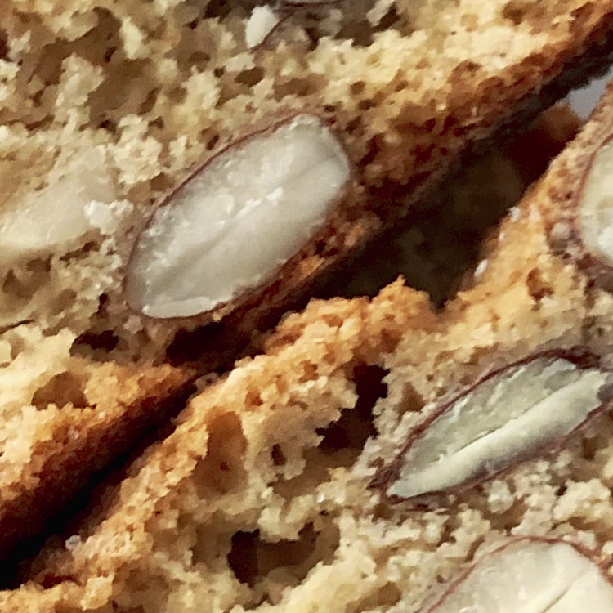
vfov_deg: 13.1
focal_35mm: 133
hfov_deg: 12.9
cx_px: -7
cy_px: 454
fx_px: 2665
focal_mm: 4
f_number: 1.8
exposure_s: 1/12
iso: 100
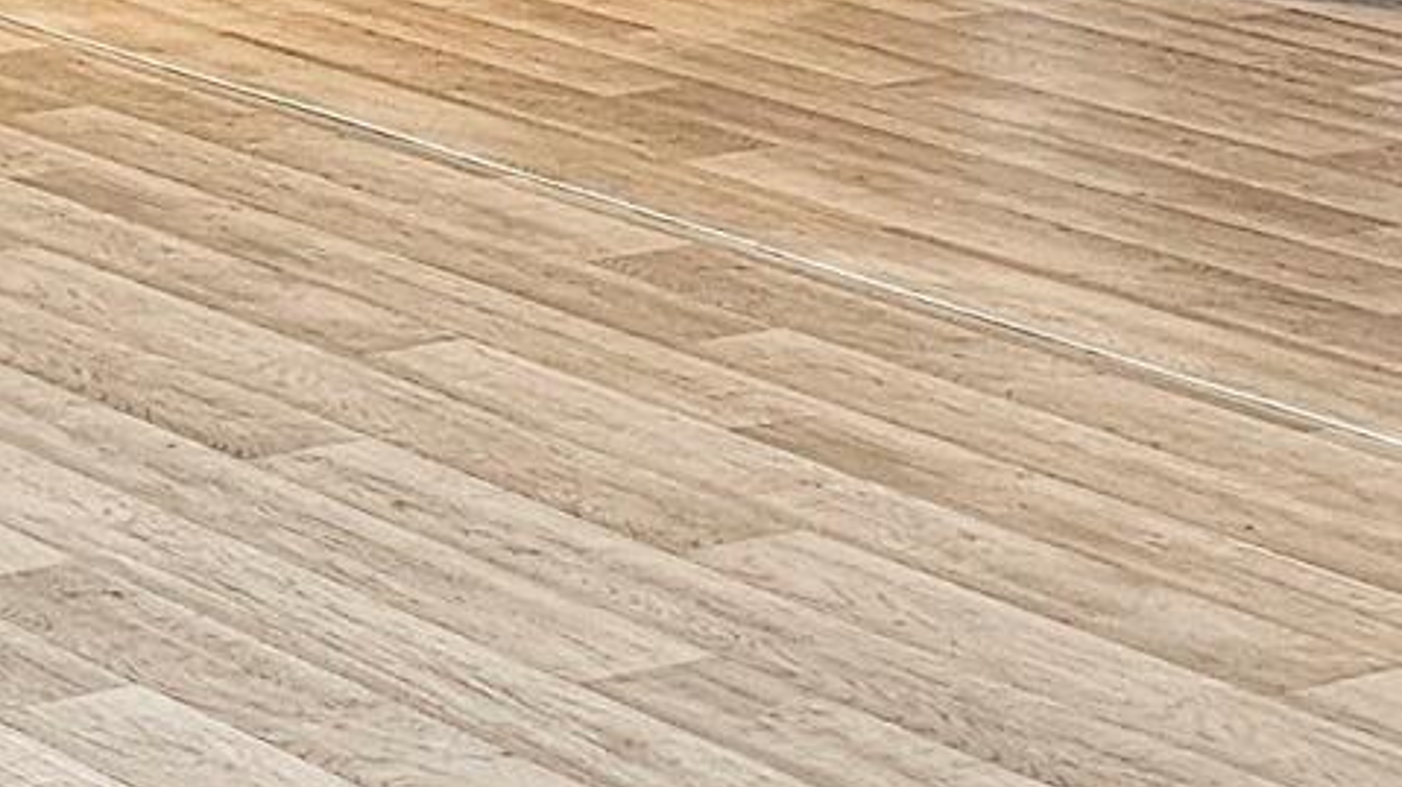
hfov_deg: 13.3
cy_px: -848
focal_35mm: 157
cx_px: -389
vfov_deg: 7.4
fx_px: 5834
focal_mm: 6.3
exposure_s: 1/120
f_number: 1.7
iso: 320
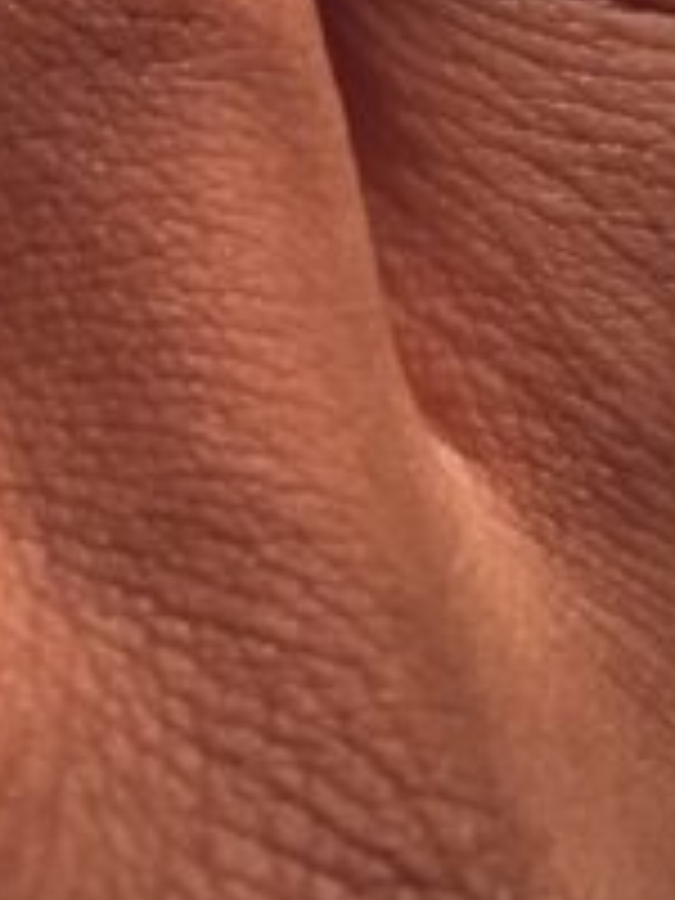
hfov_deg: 12.2
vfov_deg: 16.2
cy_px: -212
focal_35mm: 116
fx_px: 3016
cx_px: -297
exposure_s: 1/30
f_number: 2.2
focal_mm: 4.15
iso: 200
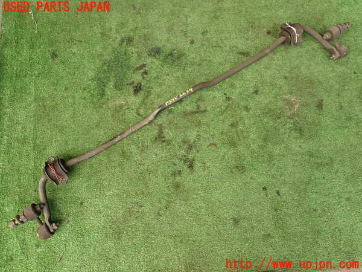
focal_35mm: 25
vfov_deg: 54.9
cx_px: 181
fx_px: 261
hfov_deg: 69.4
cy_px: 136
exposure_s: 1/160
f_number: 2.8
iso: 100
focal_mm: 4.5
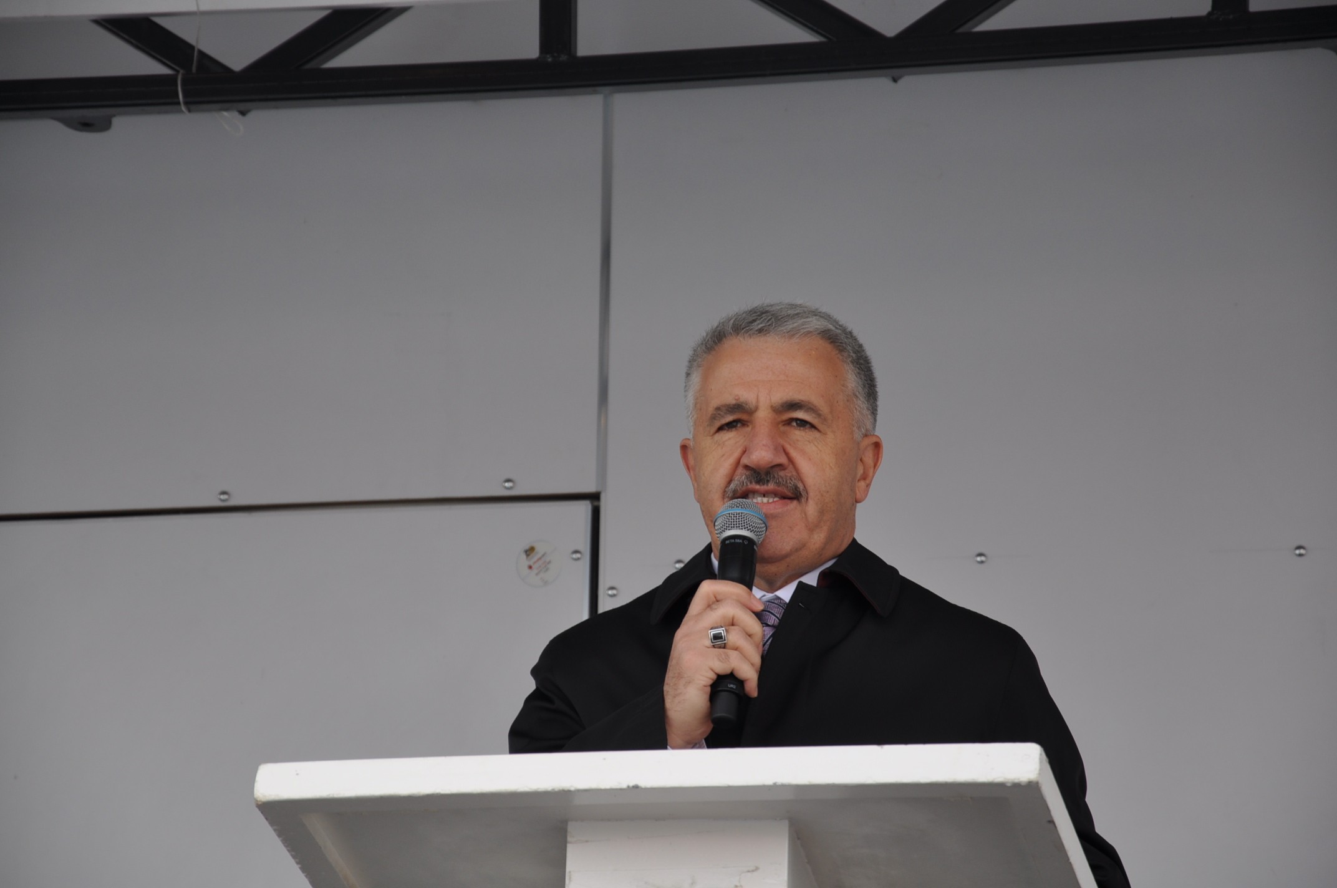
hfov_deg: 13.1
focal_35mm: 158
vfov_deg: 8.7
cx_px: 668
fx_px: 5842
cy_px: 444
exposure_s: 1/160
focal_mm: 105
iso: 200
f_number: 6.3
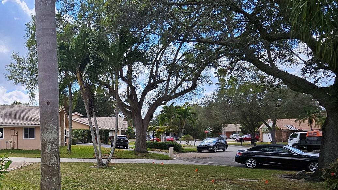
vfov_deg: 40.2
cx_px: 63
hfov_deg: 61.7
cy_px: 146
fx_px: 251
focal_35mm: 28
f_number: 2.2
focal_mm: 1.7
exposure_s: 1/989
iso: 32
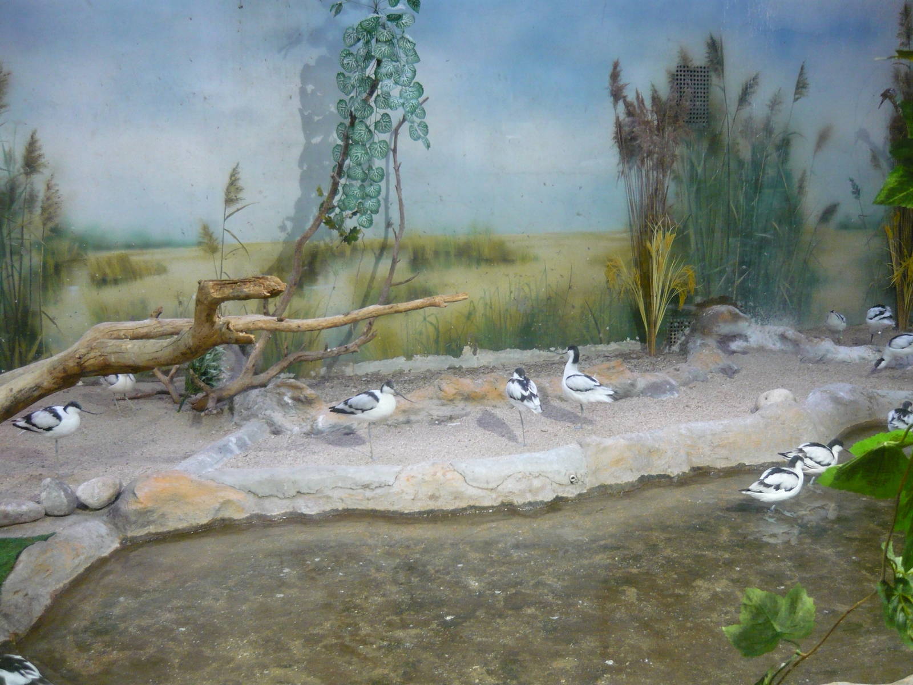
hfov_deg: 55.4
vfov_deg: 42.9
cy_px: 342
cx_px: 456
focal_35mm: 33
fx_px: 870
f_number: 2.8
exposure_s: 1/30
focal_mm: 5.5
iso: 320
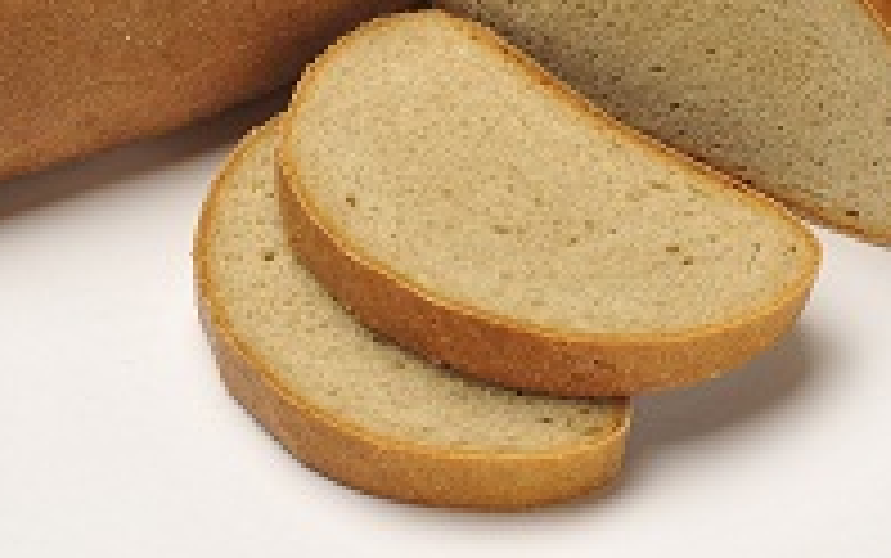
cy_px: -83
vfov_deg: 6.6
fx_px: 4786
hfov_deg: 10.6
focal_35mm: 197
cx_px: 378
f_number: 11
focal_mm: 85
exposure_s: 1/125
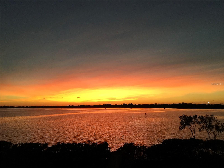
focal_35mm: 31
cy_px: 84
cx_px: 112
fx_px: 201
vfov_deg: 45.4
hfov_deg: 58.4
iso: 64
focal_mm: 3.3
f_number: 2.4
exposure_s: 1/30
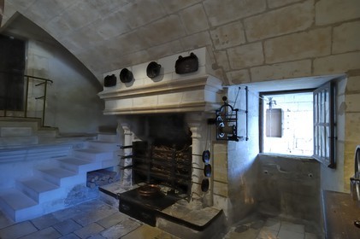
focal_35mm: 18
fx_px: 180
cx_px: 180
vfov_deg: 67.3
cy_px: 120
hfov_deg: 90.0
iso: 100
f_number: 8
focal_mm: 12
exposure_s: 1.1
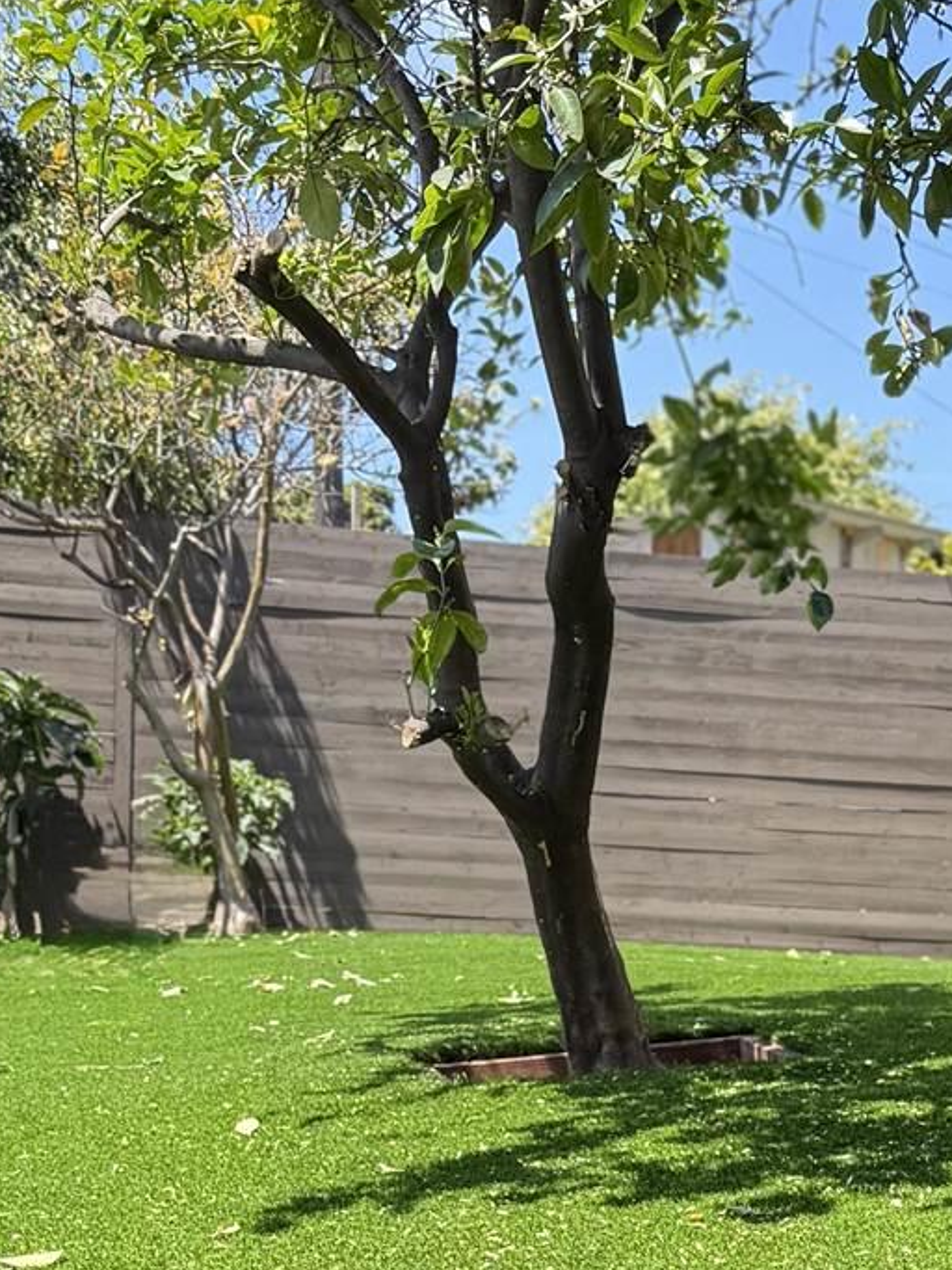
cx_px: 783
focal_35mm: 81
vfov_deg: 23.2
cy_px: 1261
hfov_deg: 18.0
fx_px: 2971
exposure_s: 1/1292
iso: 100
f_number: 1.78
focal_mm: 6.76
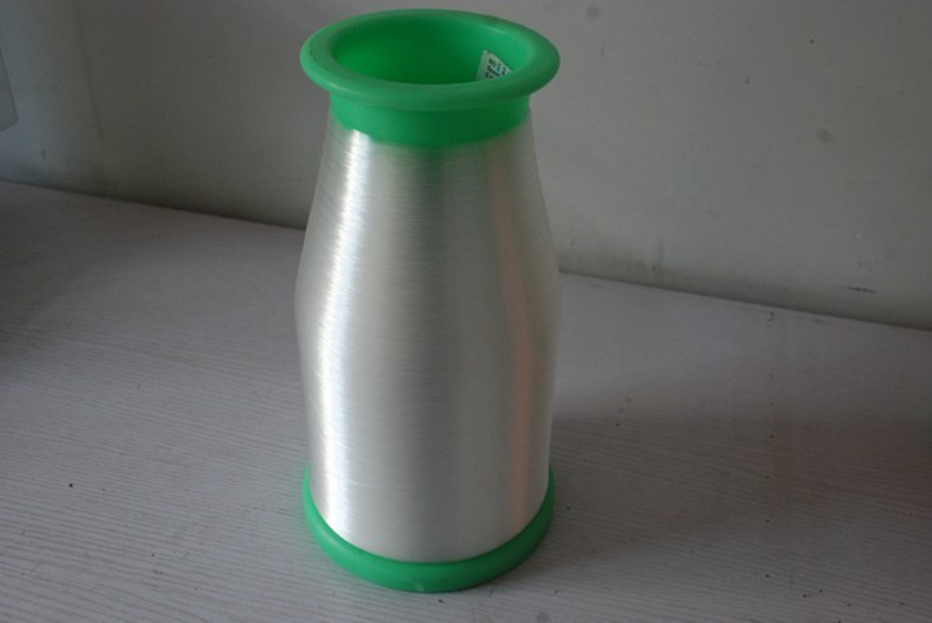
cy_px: 312
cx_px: 466
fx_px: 1010
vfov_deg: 34.3
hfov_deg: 49.5
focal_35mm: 39
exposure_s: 1/100
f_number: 7.1
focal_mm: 26
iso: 640
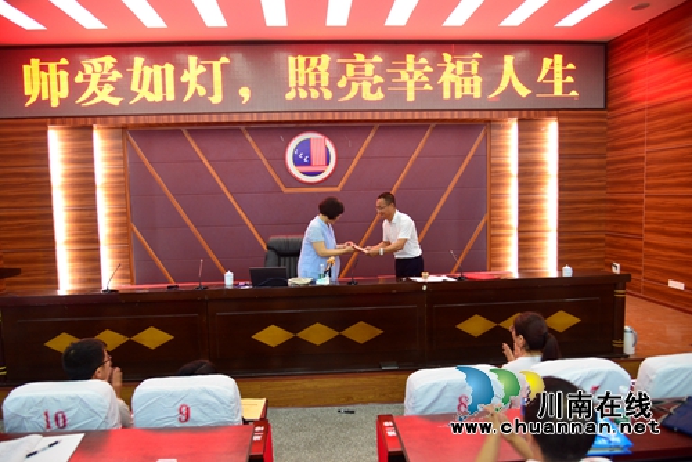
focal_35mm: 24
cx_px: 346
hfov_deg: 73.7
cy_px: 231
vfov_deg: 53.2
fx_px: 462
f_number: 4
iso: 1600
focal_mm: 24
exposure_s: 1/25
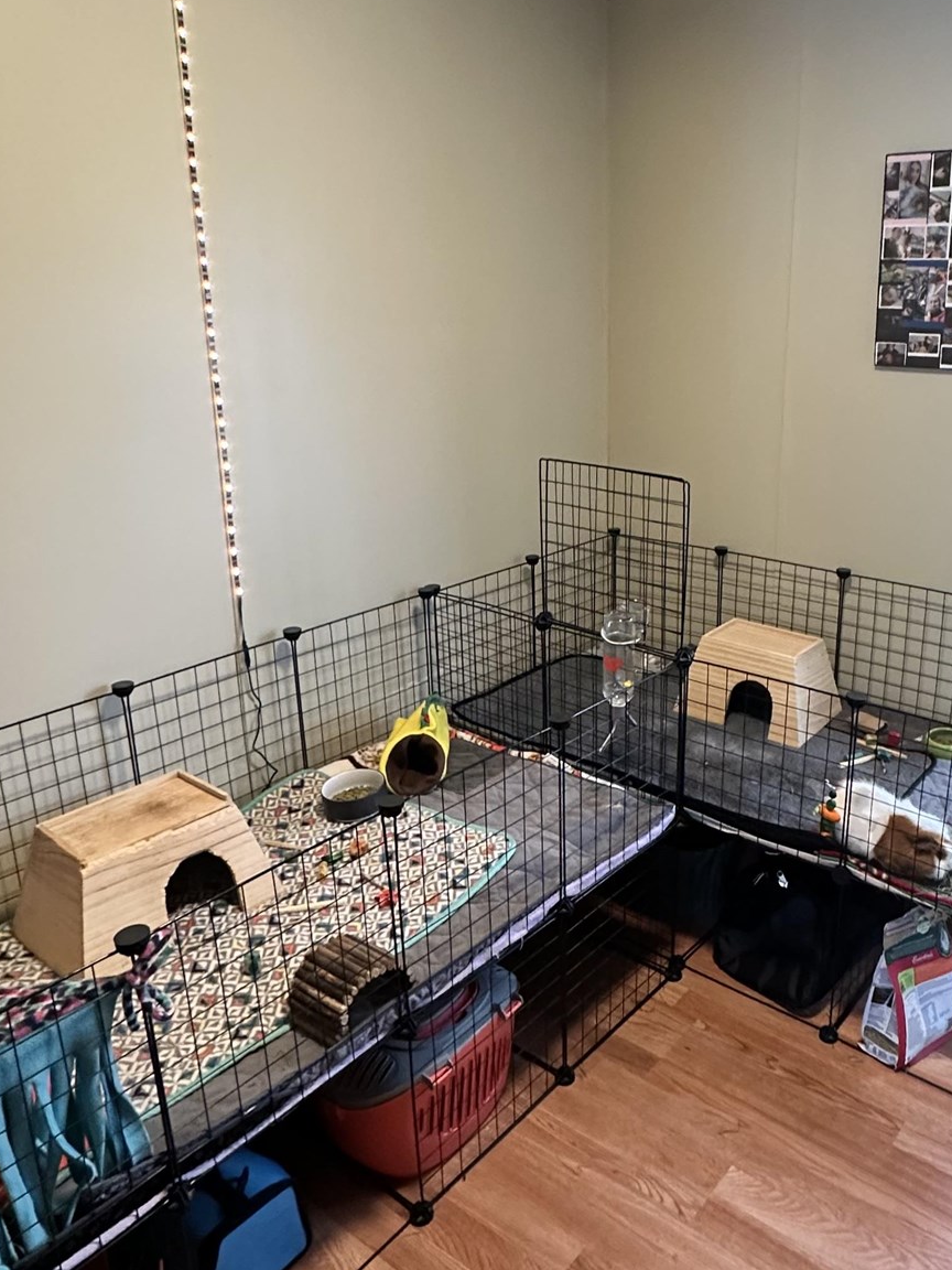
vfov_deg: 63.3
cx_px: 624
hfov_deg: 49.0
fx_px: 1027
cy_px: 566
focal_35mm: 28
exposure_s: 1/60
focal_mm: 2.22
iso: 320
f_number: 2.2
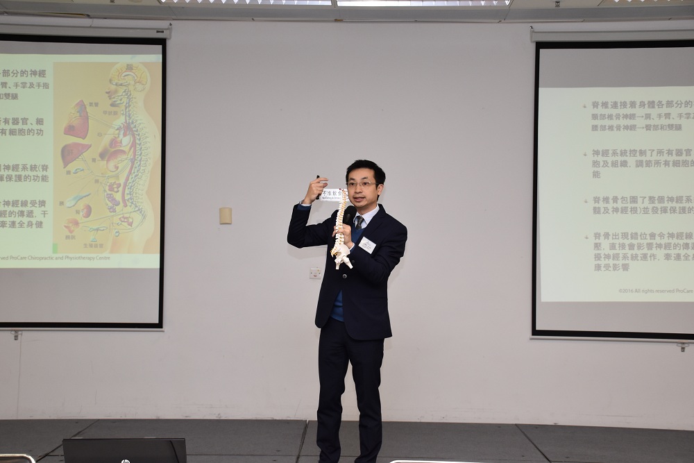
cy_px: 232
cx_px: 347
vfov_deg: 26.5
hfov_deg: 38.9
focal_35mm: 51
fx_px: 983
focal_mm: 34
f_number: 5
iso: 800
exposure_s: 1/100
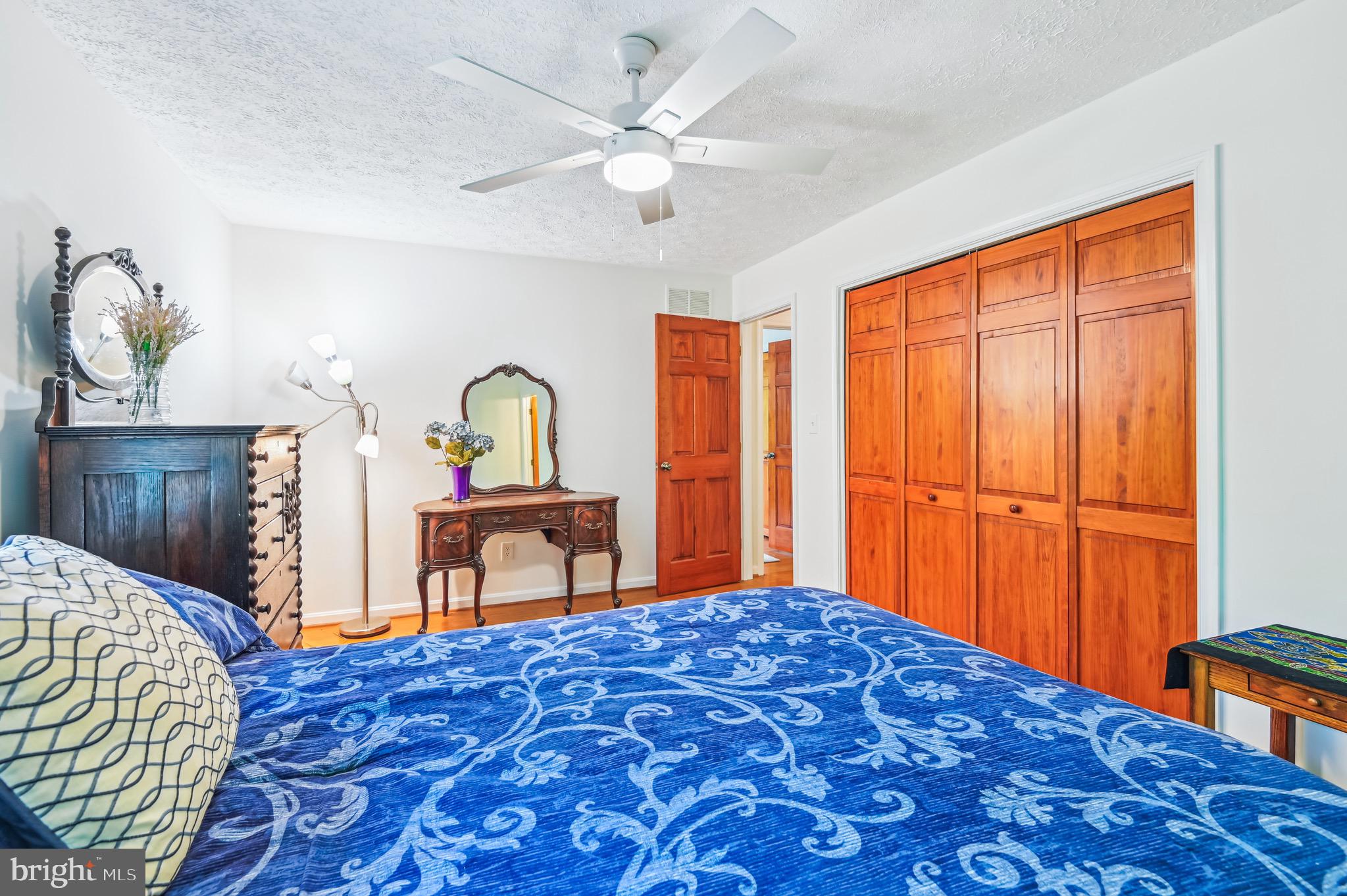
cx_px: 674
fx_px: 598
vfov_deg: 73.7
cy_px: 448
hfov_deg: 96.8
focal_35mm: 16
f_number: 8
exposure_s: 1/2.5
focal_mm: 16
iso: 100
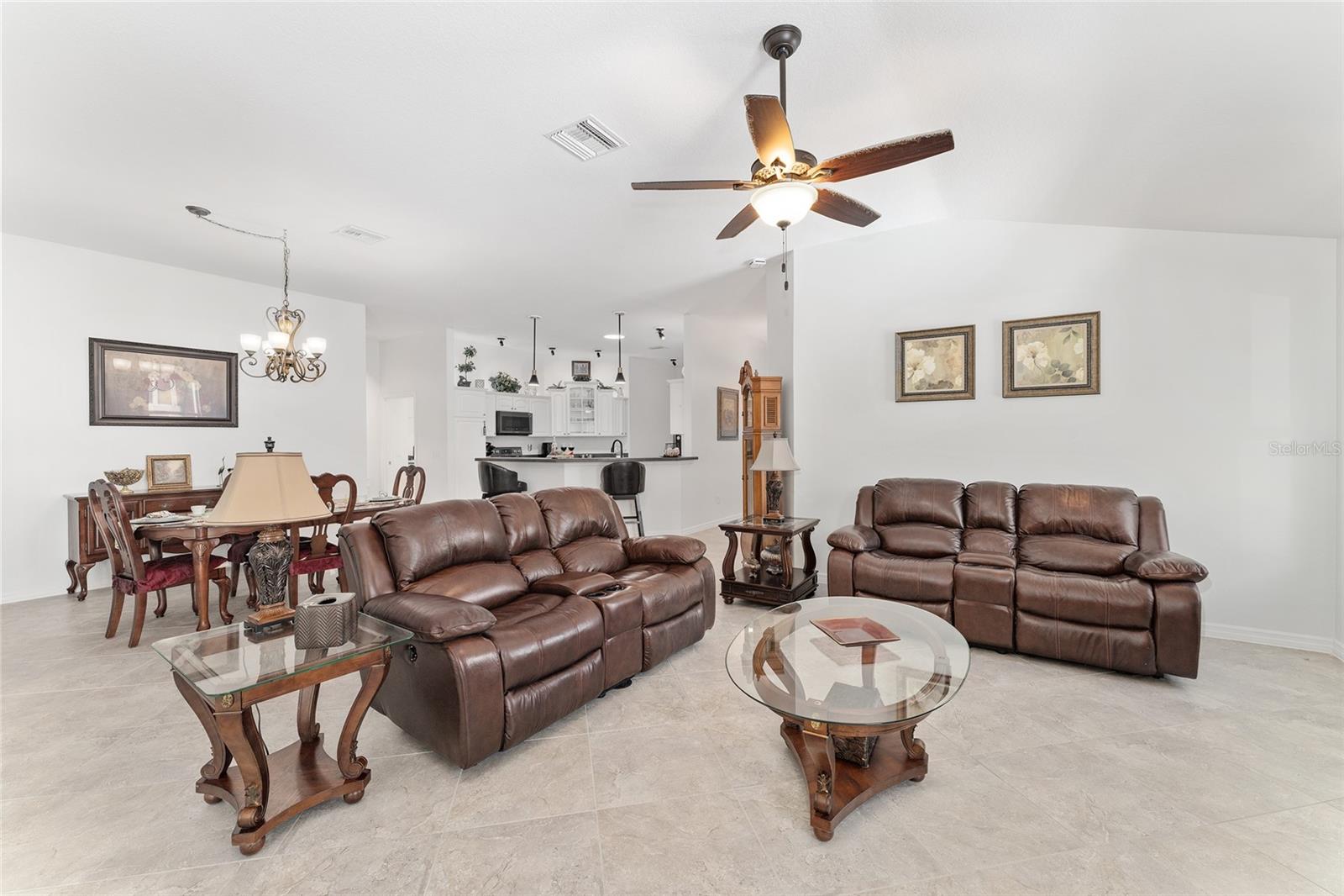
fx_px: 523
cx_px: 672
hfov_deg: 104.3
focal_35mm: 14
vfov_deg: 81.2
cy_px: 448
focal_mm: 14
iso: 320
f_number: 8
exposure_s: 1/13
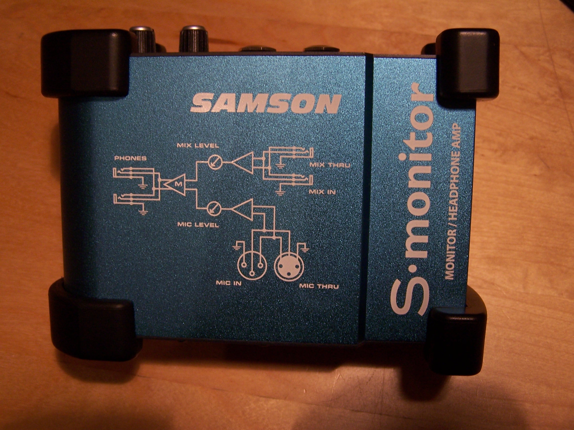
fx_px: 630
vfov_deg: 37.7
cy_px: 215
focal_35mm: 38
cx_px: 287
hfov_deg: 49.0
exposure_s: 1/30
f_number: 2.8
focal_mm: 6.3
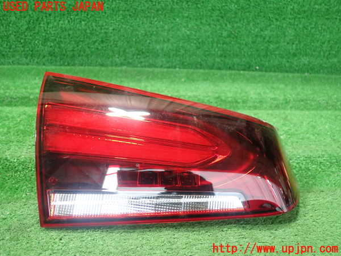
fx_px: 296
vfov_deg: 46.8
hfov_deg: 60.0
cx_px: 170
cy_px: 128
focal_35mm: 30
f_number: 2.3
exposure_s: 1/125
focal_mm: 5.5
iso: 500
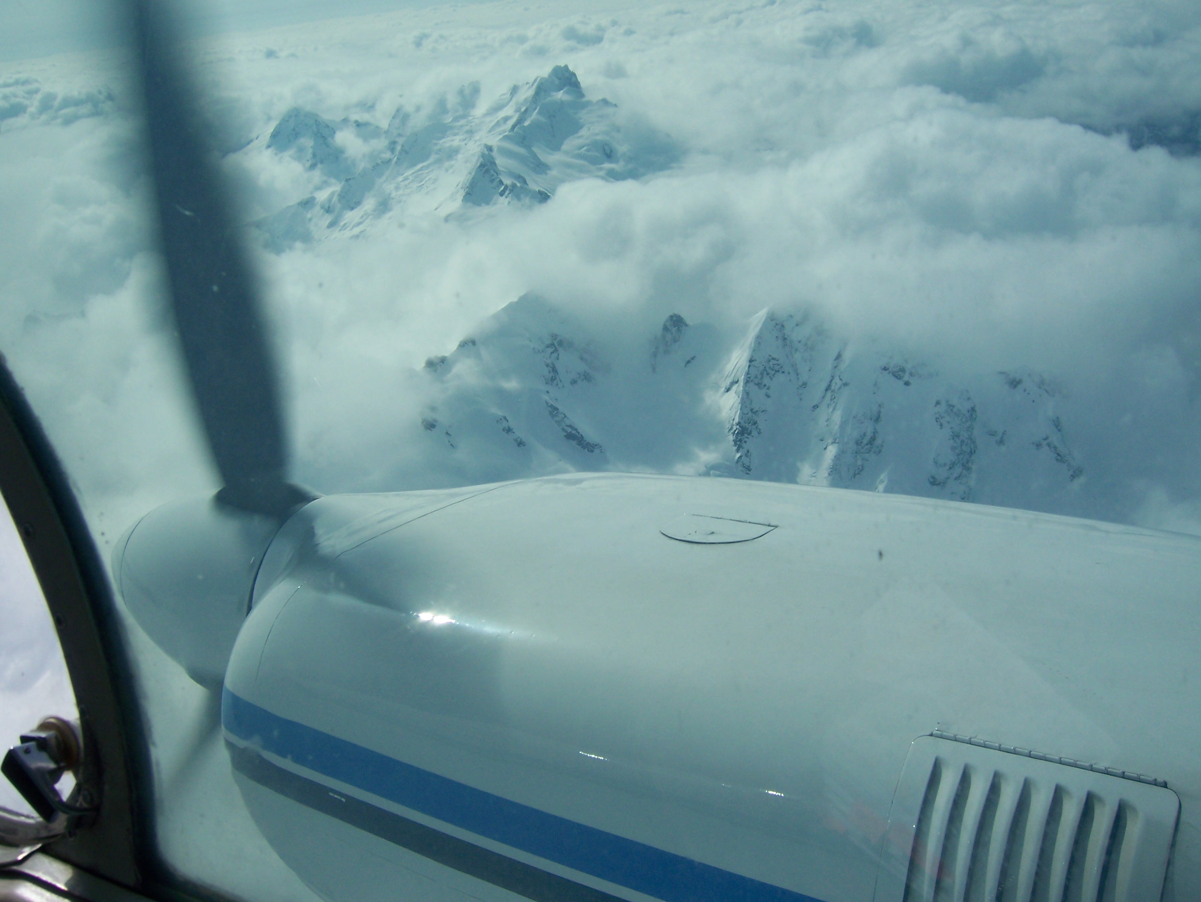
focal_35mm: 36
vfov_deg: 39.7
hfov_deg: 51.3
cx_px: 600
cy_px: 451
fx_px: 1250
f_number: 4.5
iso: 80
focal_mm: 6
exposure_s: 1/1600
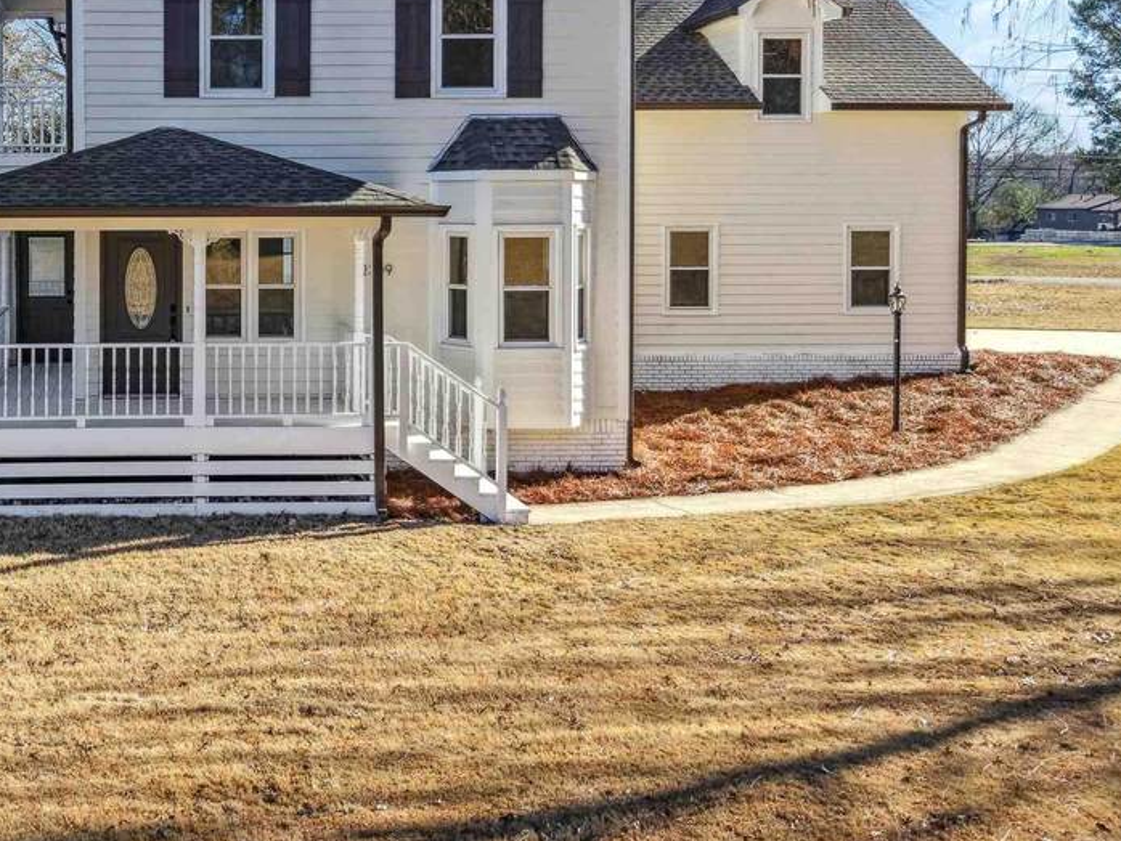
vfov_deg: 32.6
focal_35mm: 44
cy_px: 265
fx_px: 1425
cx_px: 169
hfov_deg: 40.5
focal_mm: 8.7
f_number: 1.8
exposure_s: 1/2000
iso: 180
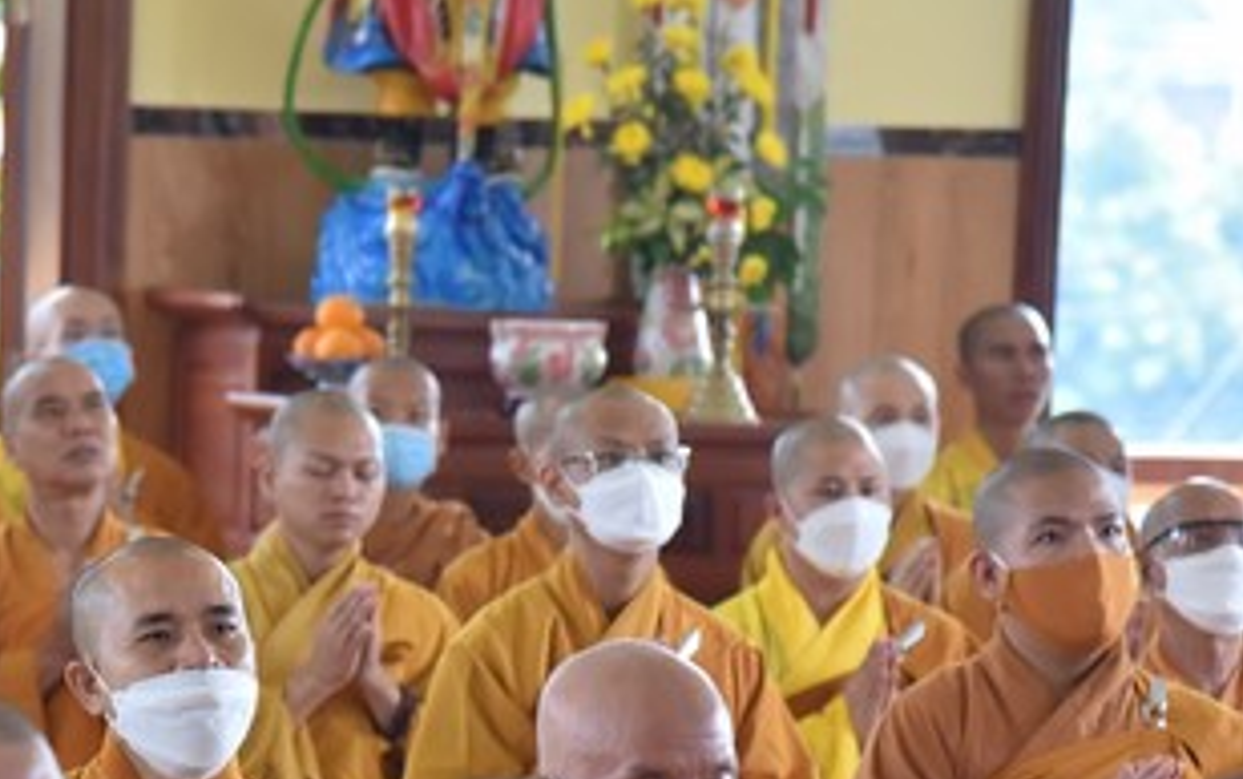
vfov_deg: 5.1
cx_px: 299
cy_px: 767
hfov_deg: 8.1
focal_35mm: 258
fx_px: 8746
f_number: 5
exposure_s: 1/125
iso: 1250
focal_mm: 120
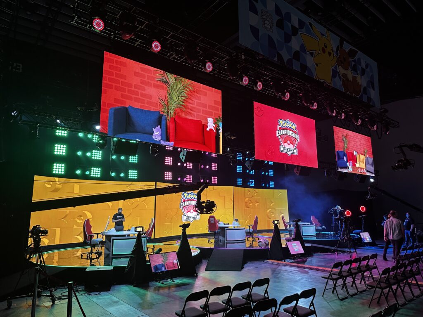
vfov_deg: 56.8
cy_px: 158
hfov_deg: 71.6
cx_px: 212
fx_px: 293
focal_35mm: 24
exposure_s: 1/116
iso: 200
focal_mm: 6.86
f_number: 1.78
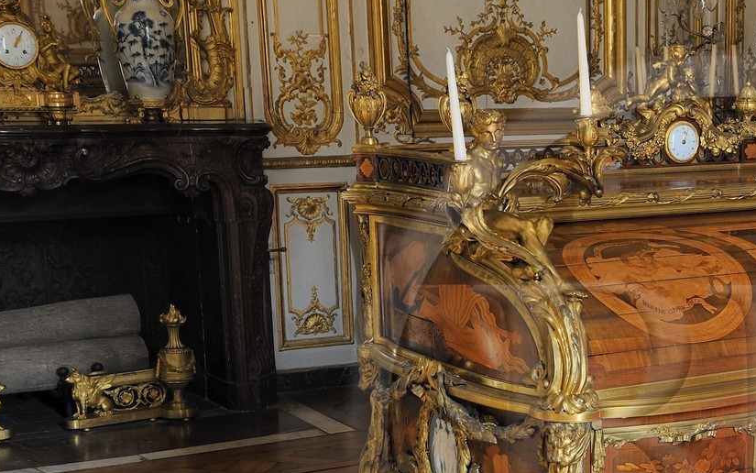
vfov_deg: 16.3
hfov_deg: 25.1
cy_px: 435
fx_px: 1628
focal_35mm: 79
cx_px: 724
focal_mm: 40
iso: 200
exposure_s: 4
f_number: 11
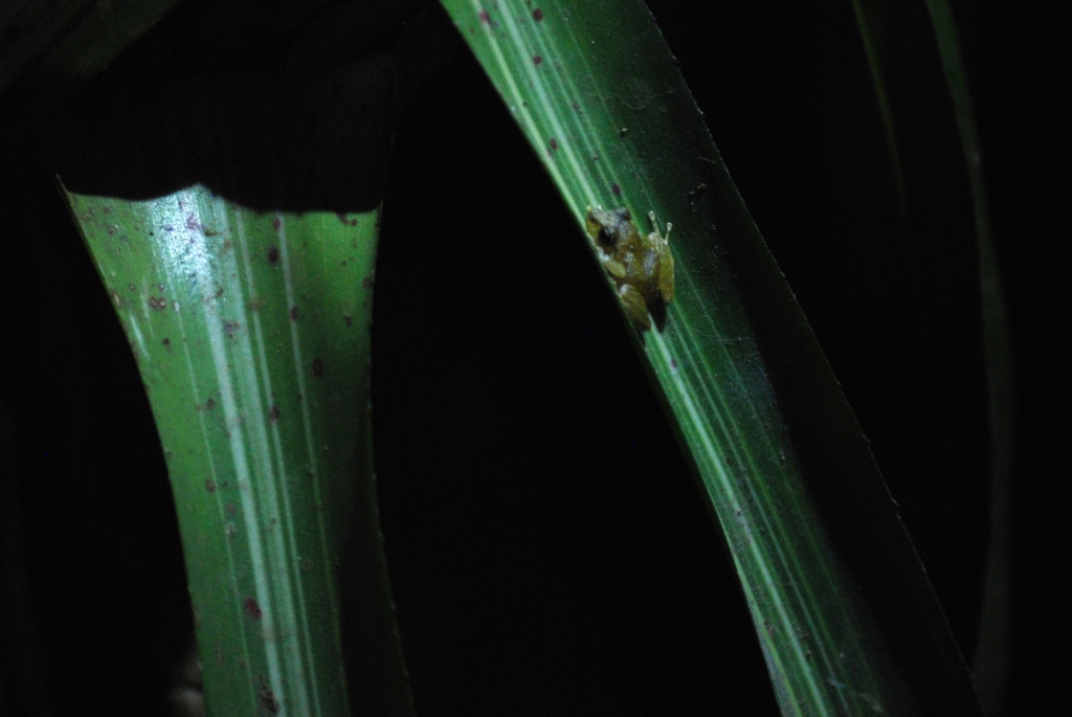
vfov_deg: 6.8
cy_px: 358
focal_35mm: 202
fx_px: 6036
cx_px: 536
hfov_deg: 10.1
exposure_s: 1/160
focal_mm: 135
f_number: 4.2
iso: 400
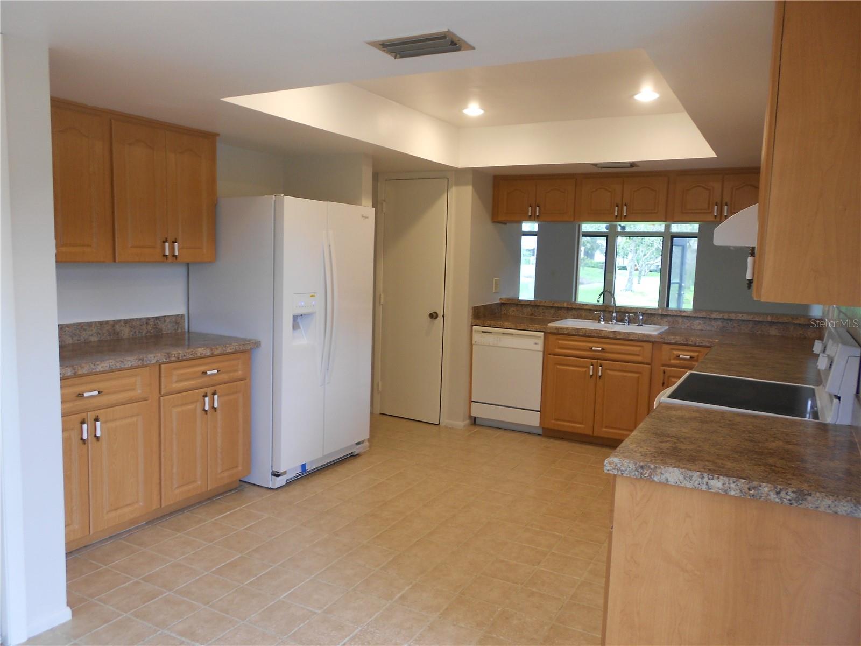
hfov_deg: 67.3
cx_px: 430
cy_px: 323
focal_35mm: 26
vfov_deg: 53.1
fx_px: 647
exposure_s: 1/13
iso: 80
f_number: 3.2
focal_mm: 4.6
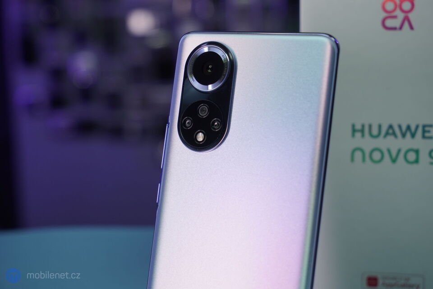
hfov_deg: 28.8
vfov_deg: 19.5
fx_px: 842
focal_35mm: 70
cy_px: 144
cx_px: 216
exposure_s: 1/160
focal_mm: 70
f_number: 6.3
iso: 400
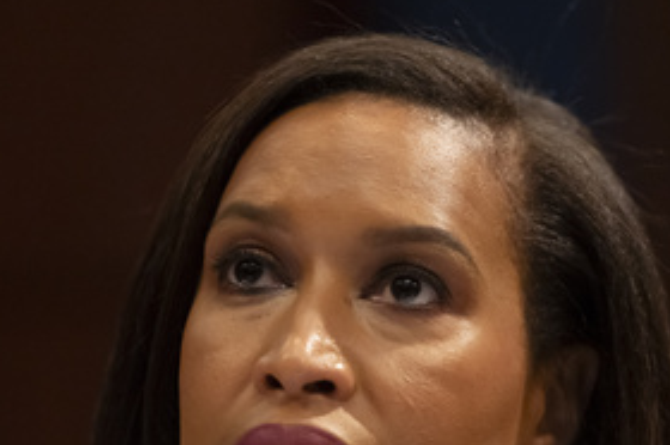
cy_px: 396
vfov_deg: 4.7
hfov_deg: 7.1
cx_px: 376
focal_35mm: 289
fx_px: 5372
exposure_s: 1/500
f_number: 2.8
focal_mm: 158
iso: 8000
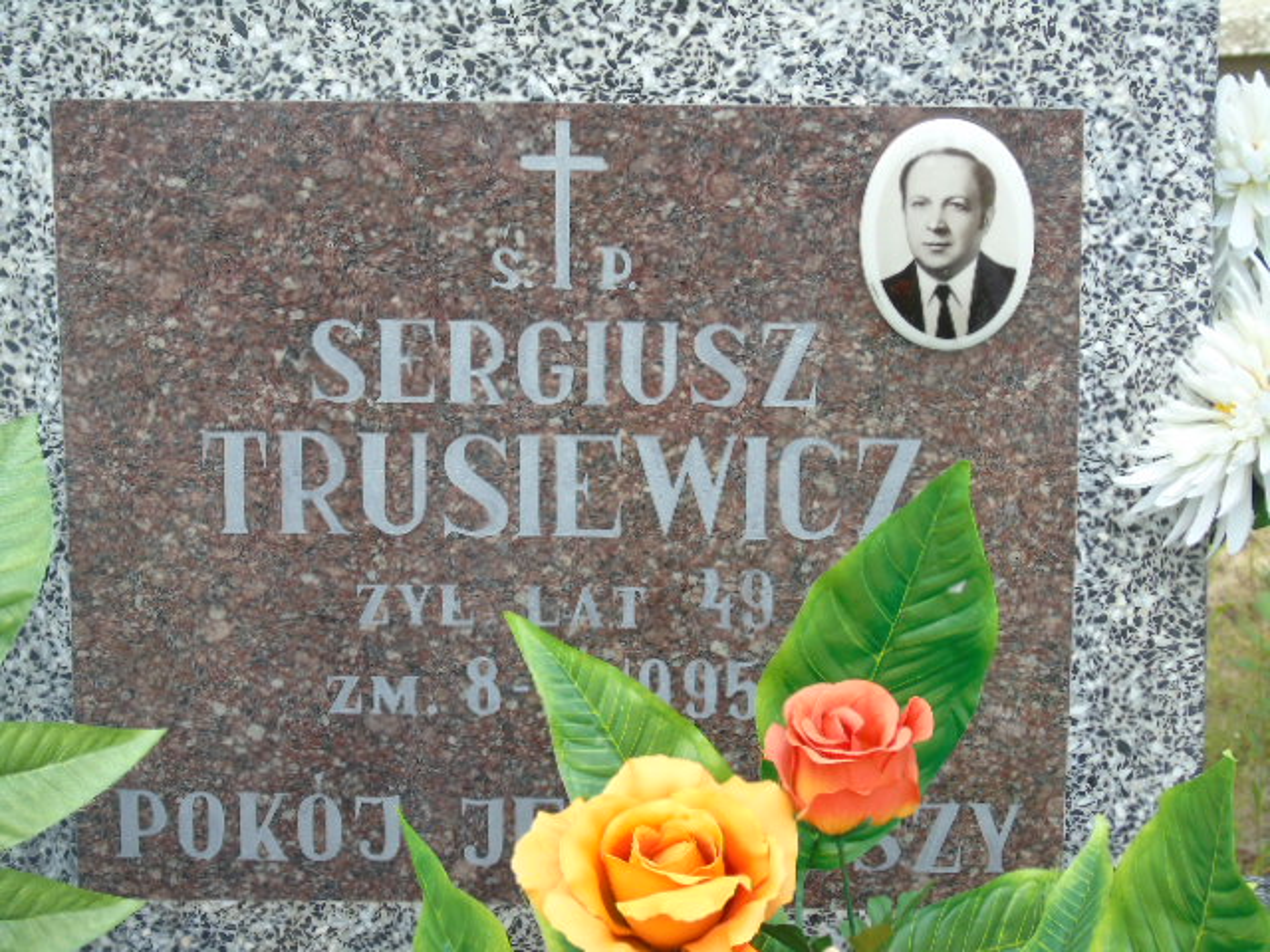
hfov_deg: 13.9
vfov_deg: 10.4
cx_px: 635
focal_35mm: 142
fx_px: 5210
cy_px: 476
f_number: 4.7
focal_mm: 25
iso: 100
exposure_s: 1/125
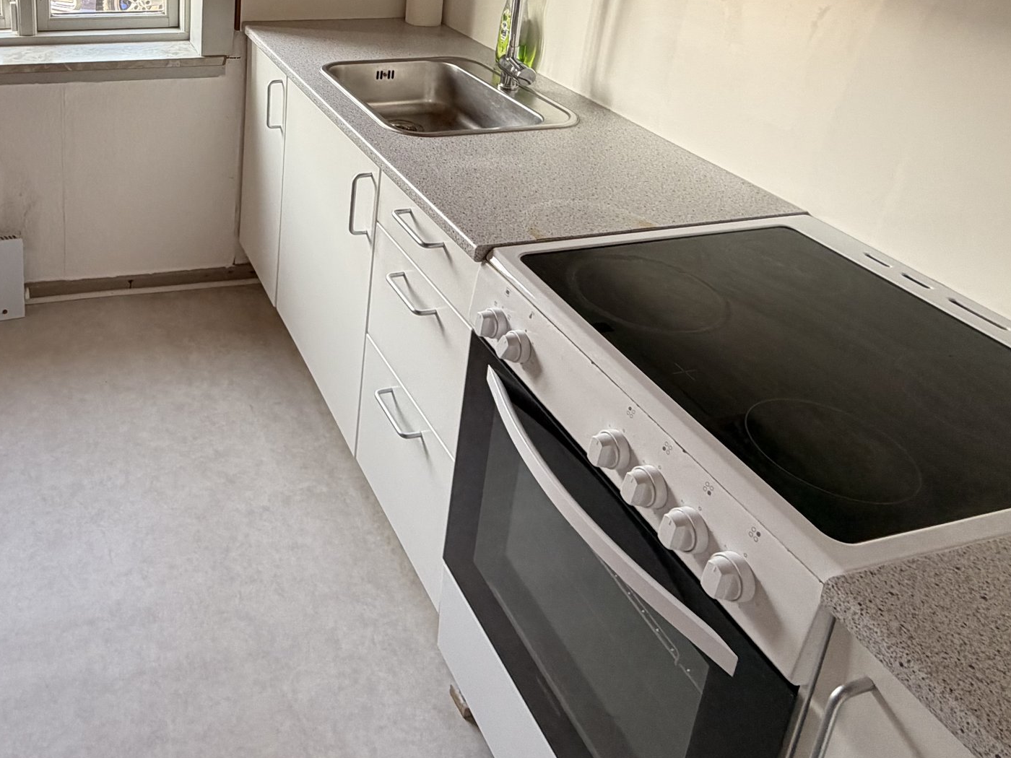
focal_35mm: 30
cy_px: 89
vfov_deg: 43.2
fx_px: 876
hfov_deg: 57.0
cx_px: 255
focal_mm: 2.22
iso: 160
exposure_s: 1/121
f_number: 2.2
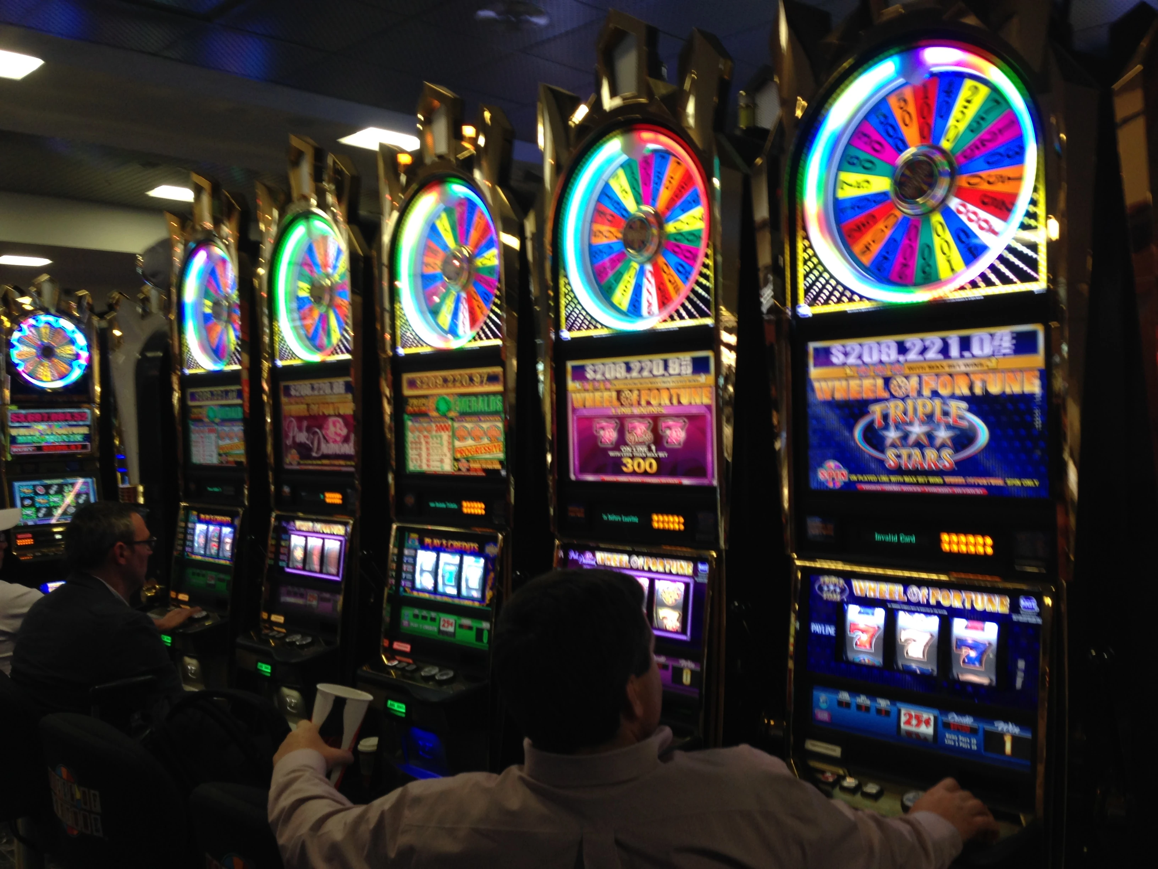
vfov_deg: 42.9
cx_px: 579
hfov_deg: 55.4
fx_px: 1104
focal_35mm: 33
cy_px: 434
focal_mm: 4.12
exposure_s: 1/20
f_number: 2.4
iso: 64
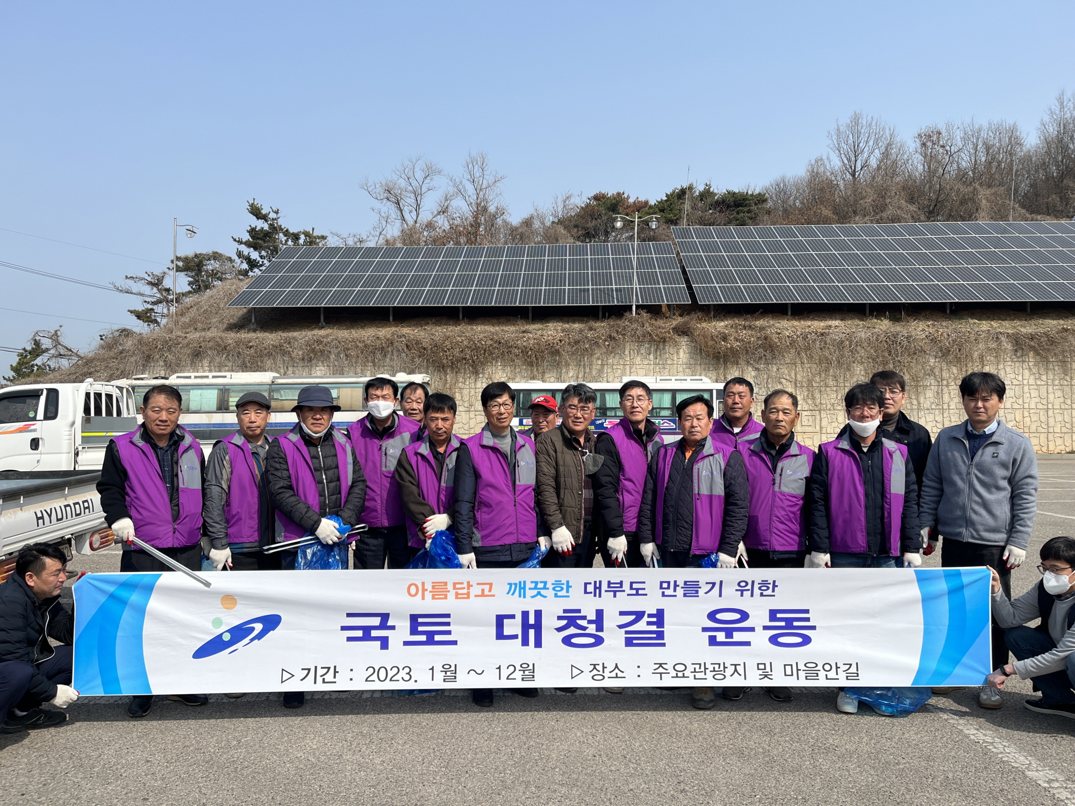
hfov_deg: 67.3
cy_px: 403
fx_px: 807
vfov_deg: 53.1
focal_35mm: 26
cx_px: 538
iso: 50
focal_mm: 5.1
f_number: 1.6
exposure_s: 1/4484
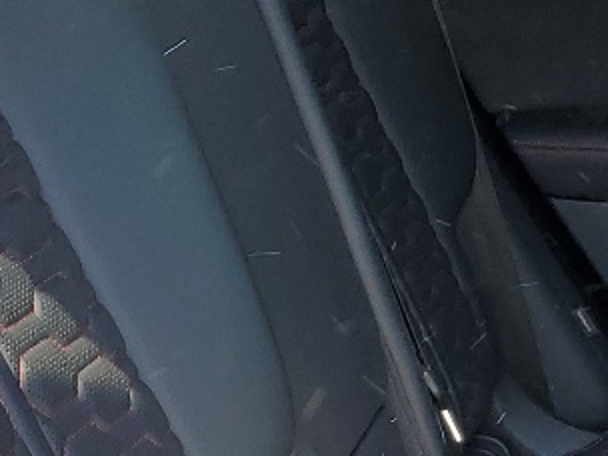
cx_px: 898
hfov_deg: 13.6
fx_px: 2406
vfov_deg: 10.8
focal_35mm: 137
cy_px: 328
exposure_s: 1/204
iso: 50
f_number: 1.5
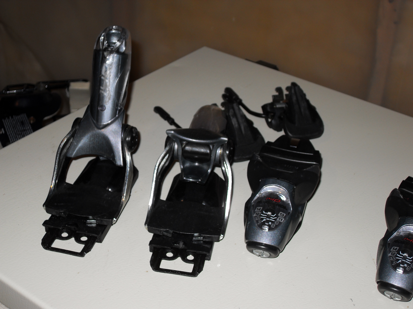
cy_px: 154
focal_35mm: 59
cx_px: 206
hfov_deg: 32.7
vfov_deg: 24.8
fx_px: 704
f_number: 3.7
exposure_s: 1/60
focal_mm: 10.1
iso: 100
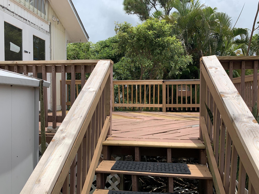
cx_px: 130
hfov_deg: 67.3
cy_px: 97
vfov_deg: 53.1
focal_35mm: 26
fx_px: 195
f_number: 1.8
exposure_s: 1/2994
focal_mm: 4.25
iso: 25
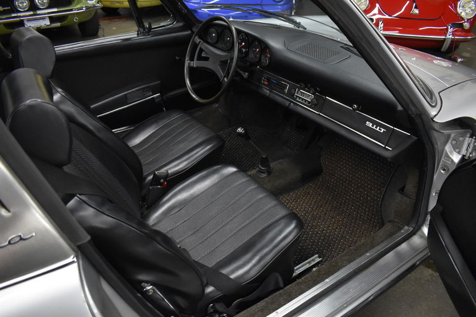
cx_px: 238
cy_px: 158
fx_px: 357
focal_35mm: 27
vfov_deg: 47.9
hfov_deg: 67.4
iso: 2000
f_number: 3.5
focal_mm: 18
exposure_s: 1/125
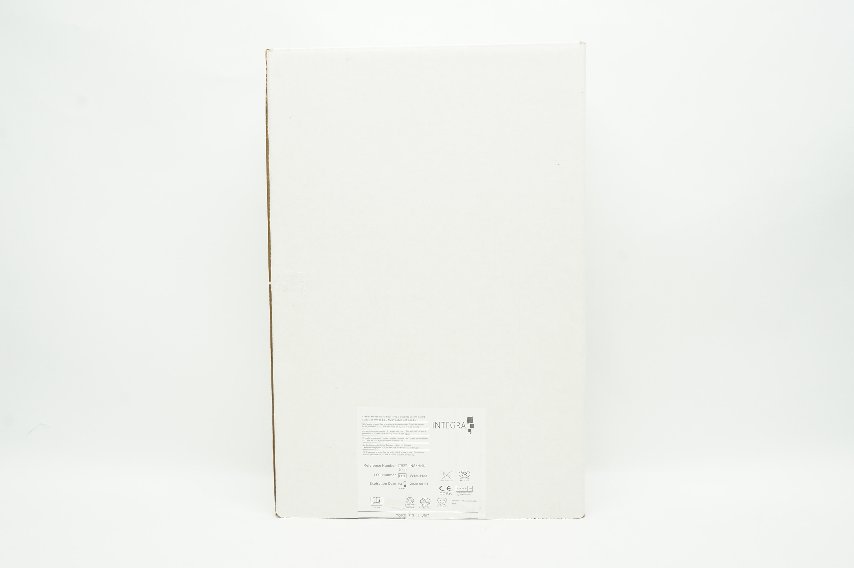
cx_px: 427
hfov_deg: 55.2
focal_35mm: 34
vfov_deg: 38.3
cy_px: 284
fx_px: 818
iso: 400
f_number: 11
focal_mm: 23
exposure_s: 1/13
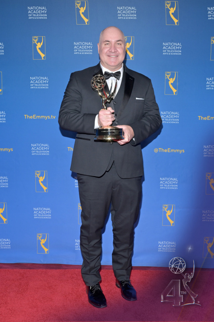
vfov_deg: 46.4
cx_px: 107
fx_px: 375
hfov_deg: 31.8
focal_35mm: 42
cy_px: 161
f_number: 10
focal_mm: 42
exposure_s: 1/125
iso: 1000
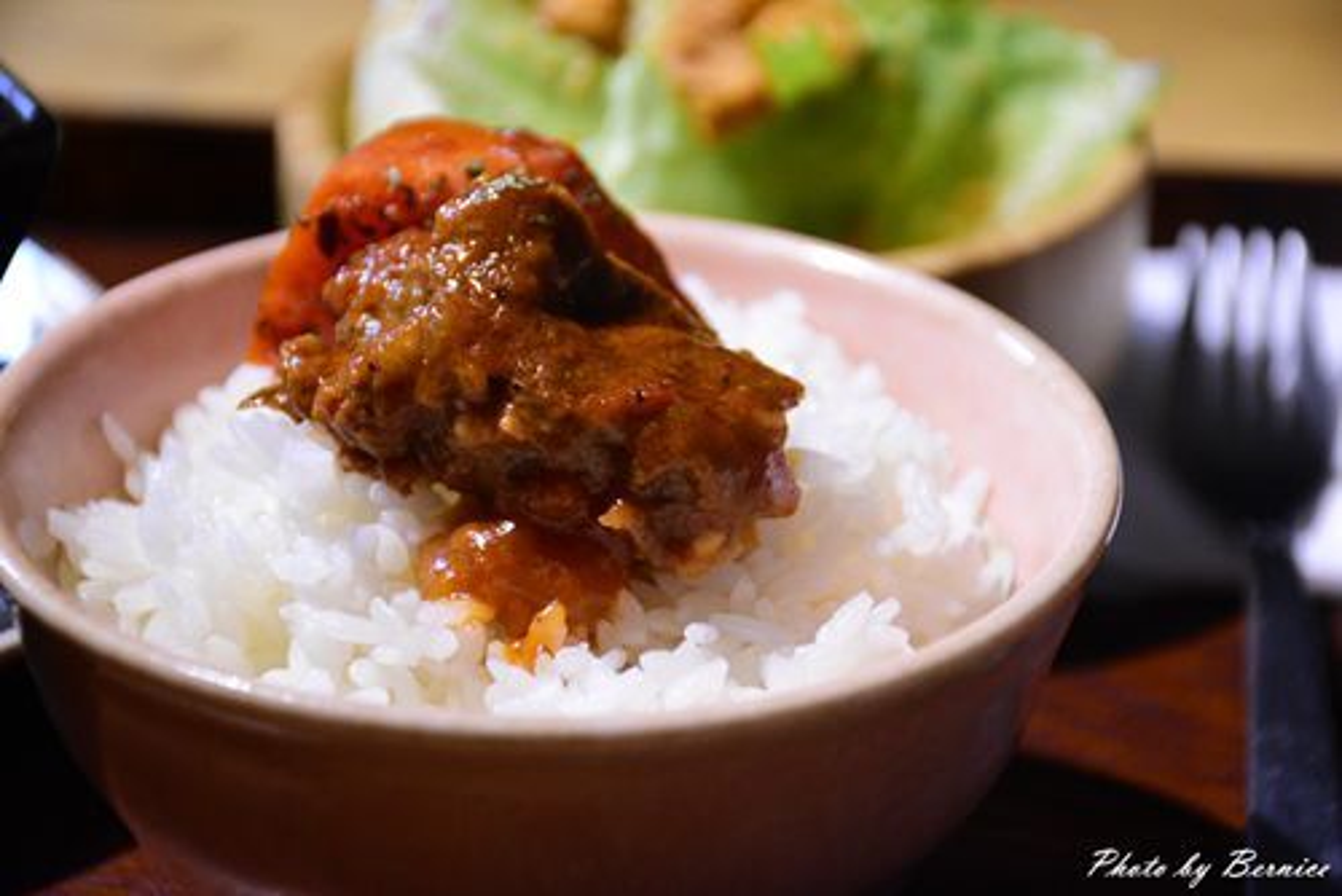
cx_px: 671
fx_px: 4196
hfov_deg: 18.2
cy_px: 448
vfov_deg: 12.2
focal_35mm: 112
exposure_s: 1/125
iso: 2800
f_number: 5
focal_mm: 75
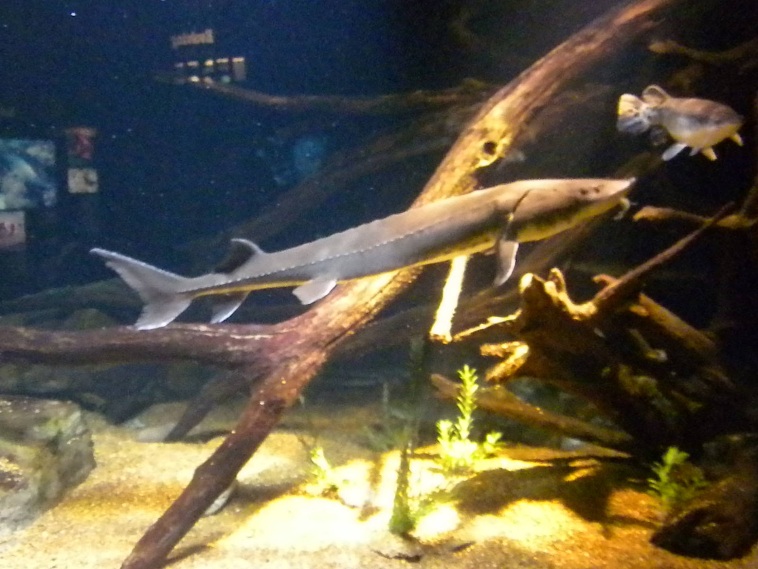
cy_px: 284
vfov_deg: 38.7
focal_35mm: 37
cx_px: 379
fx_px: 810
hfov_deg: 50.1
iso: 3200
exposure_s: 1/26.8
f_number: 3.5
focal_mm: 6.6
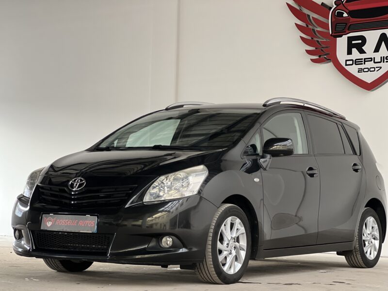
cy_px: 146
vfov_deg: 19.1
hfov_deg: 25.3
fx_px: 863
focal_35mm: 77
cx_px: 194
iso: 320
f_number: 2.8
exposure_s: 1/40
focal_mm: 9
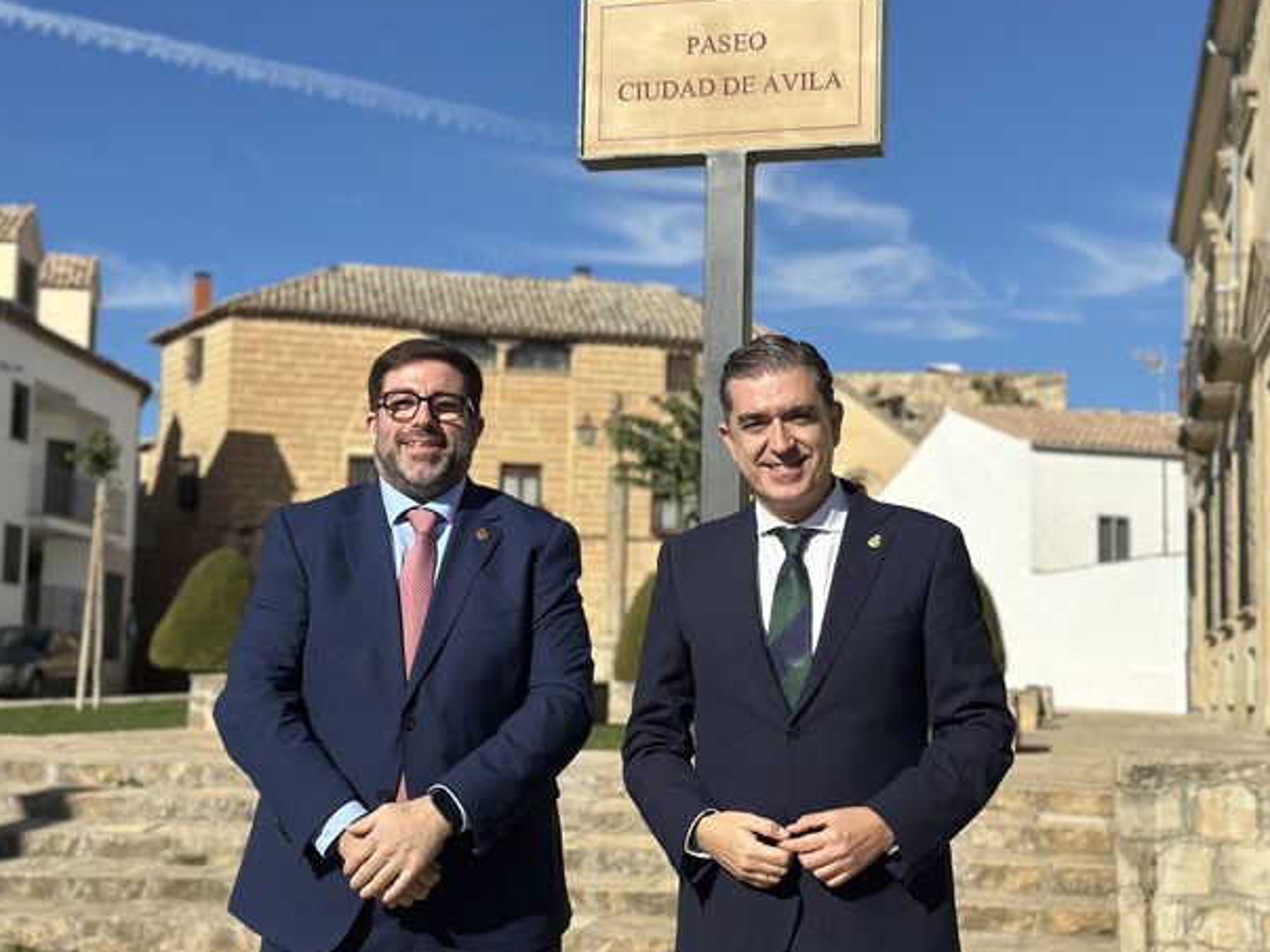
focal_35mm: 53
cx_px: 659
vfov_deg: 27.5
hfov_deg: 36.2
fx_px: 1944
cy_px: 481
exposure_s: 1/13699
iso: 100
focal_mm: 6.86
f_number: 1.78
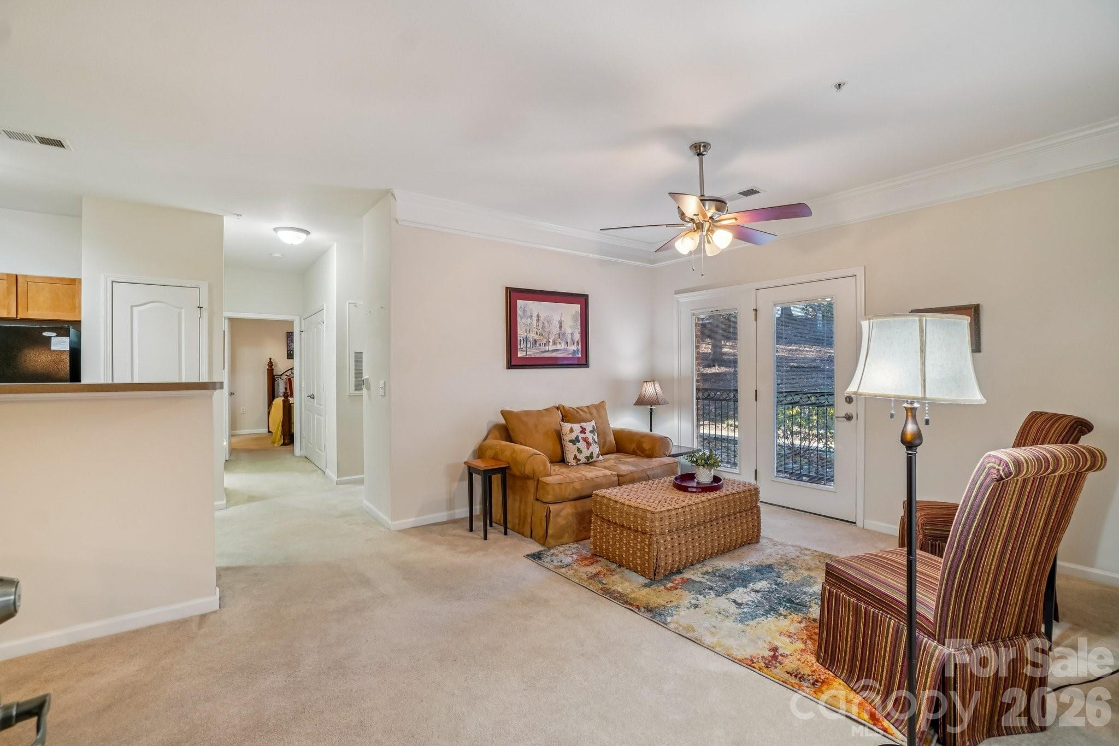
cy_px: 373
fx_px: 466
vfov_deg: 77.3
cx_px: 560
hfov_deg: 100.4
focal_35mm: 15
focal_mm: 10
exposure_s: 1/8
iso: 400
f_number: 8
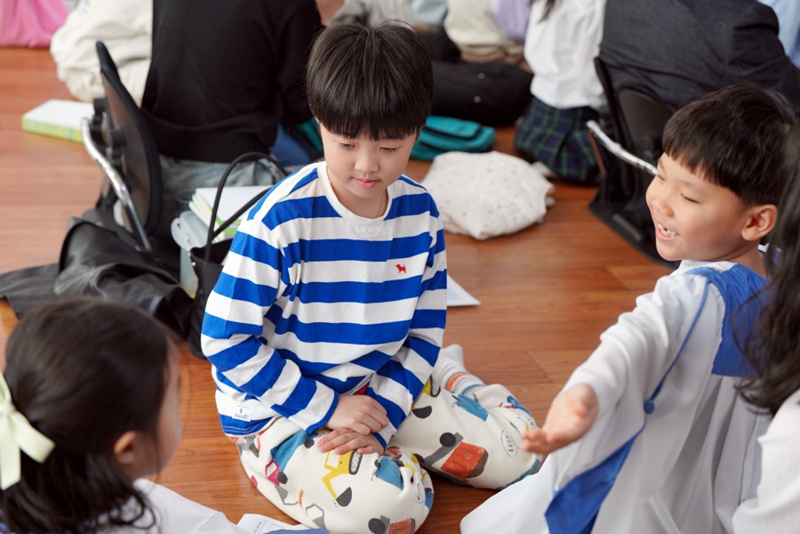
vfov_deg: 19.5
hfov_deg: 28.8
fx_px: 1555
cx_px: 400
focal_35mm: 70
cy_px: 267
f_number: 4
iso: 800
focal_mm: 70
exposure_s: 1/160
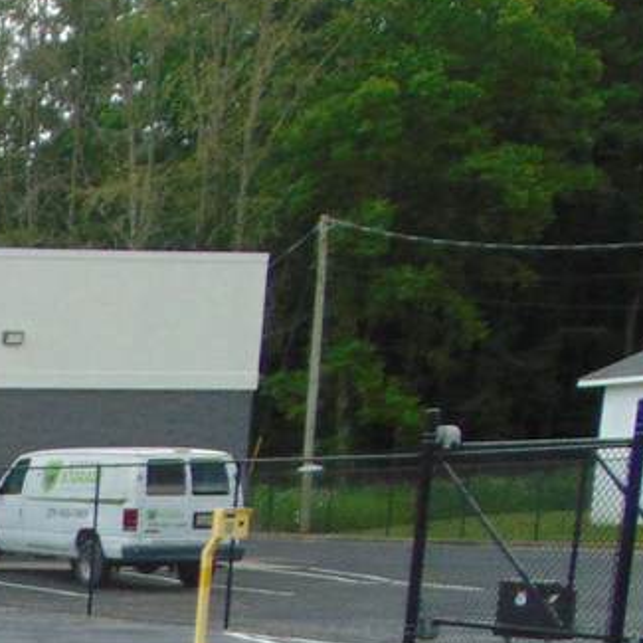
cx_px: -564
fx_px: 1828
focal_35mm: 87
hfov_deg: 16.3
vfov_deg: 18.4
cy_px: 857
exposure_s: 1/400
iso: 80
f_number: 3
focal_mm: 4.5
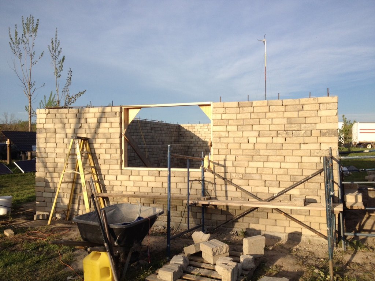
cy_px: 140
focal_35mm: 35
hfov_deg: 52.6
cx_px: 188
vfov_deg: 40.7
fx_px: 379
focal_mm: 4.28
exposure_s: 1/1284
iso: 50
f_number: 2.4
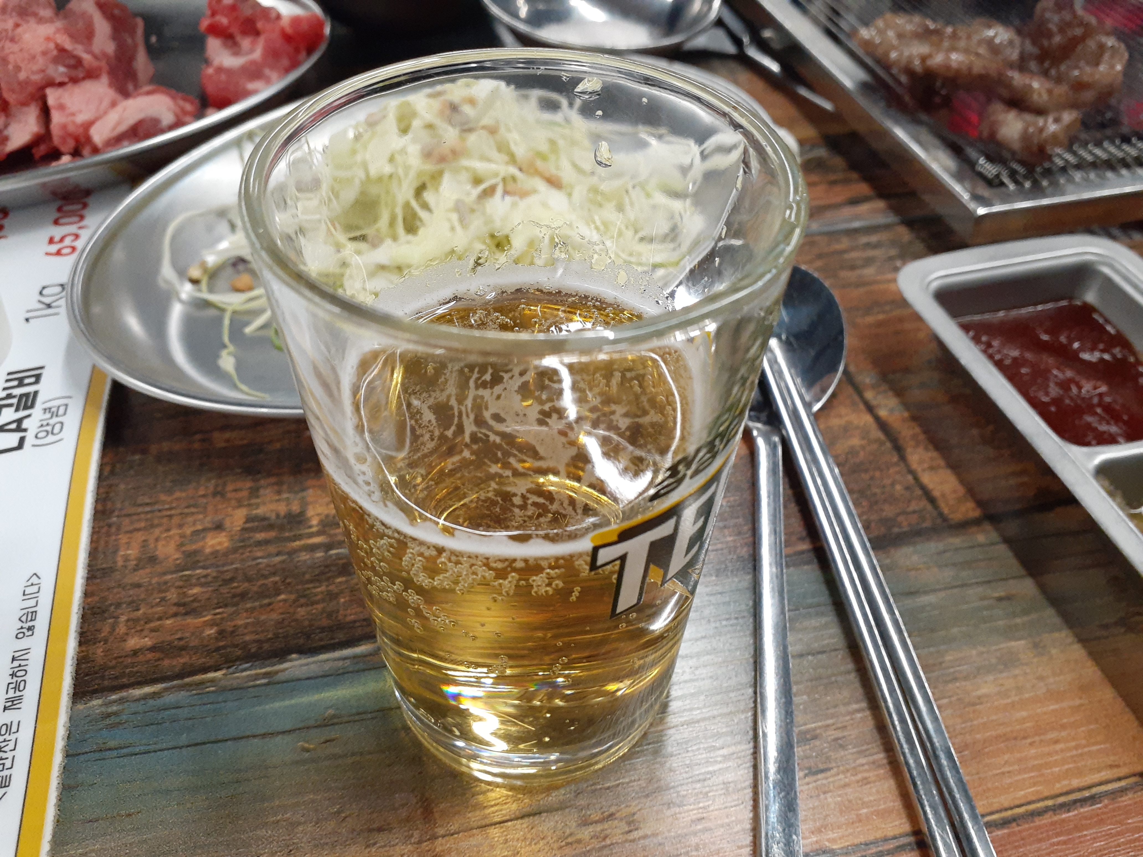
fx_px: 892
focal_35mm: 27
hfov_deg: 65.3
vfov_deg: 51.4
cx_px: 572
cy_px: 428
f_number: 1.9
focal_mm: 3.6
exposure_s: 1/60
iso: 320
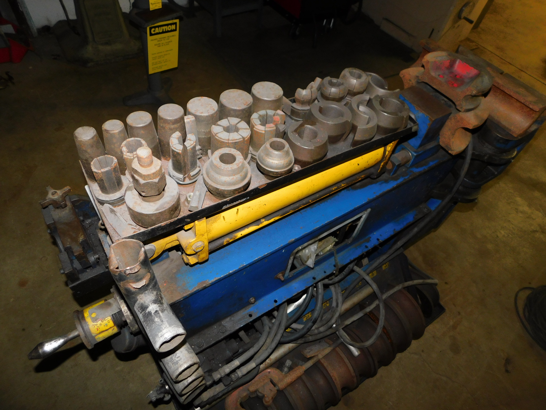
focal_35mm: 23
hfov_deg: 73.9
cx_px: 273
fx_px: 363
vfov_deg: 58.9
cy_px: 205
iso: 200
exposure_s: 1/30
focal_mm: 4
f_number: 3
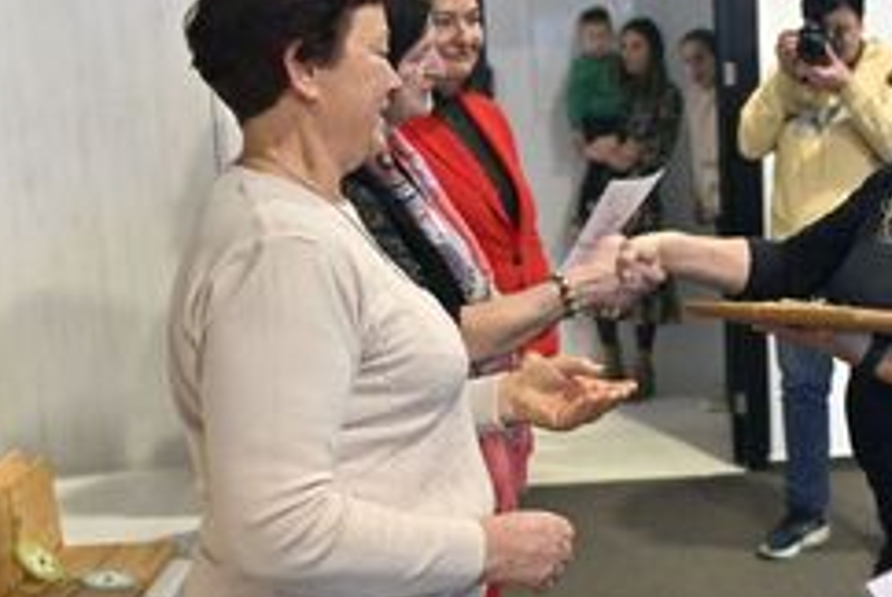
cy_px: 376
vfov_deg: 20.9
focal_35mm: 65
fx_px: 1612
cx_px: 660
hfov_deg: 30.4
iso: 5000
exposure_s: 1/200
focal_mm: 35
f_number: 4
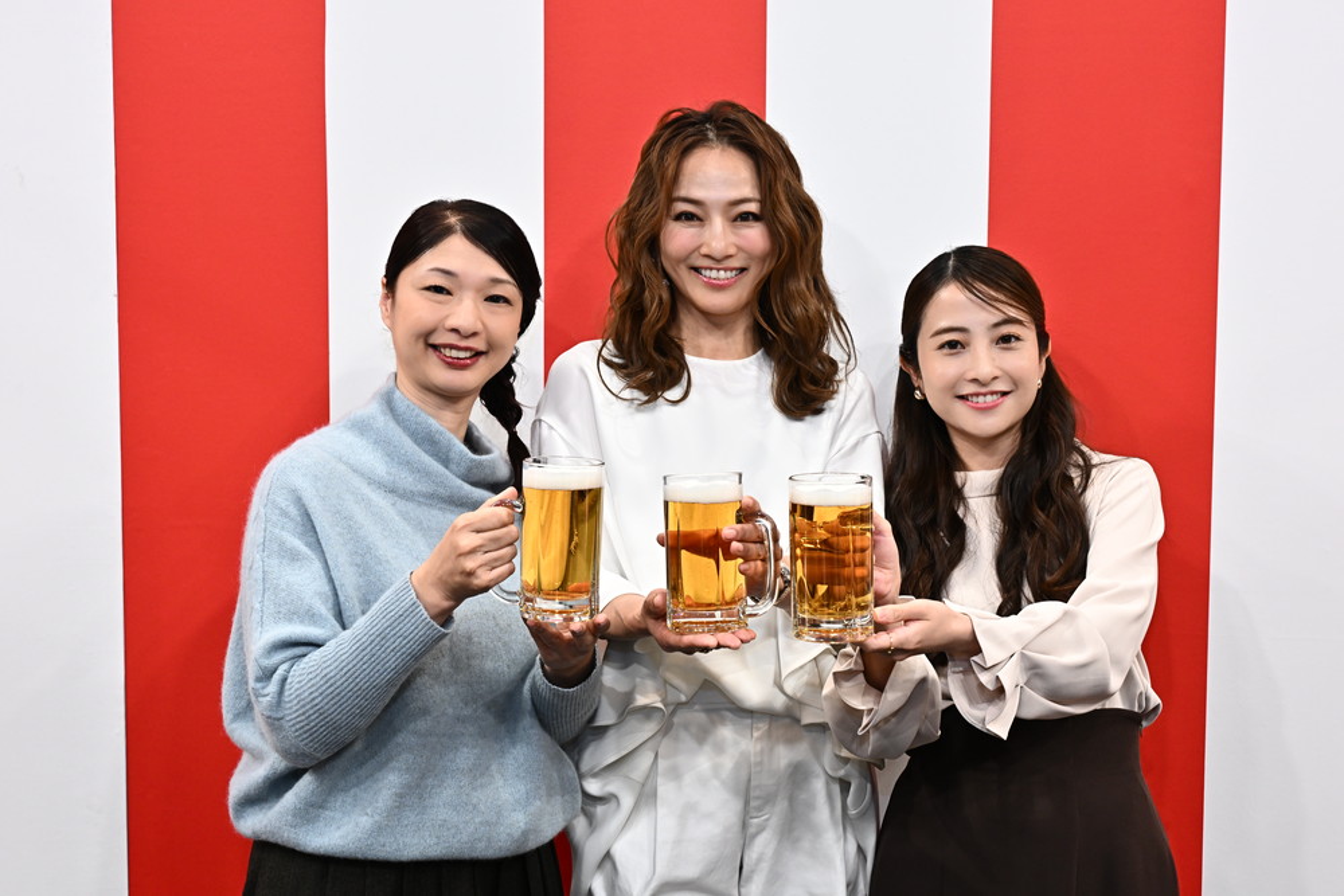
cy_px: 448
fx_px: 1568
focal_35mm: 42
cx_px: 672
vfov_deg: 31.9
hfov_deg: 46.4
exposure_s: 1/100
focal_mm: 42
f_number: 8
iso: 2000
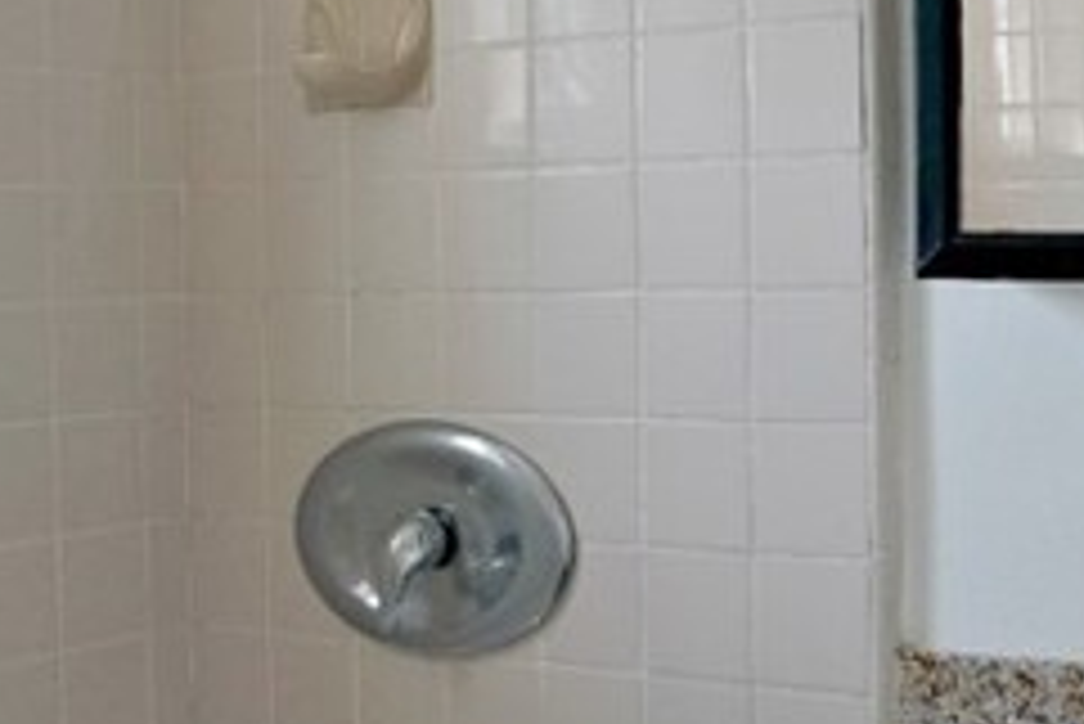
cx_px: 720
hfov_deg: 29.4
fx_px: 2049
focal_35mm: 68
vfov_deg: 20.0
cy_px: 241
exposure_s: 1/160
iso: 640
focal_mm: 16
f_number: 4
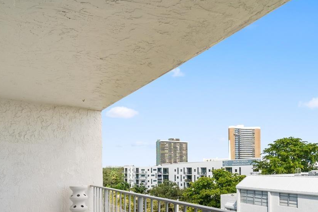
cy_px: 182
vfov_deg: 44.5
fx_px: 238
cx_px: 173
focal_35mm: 27
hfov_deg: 67.3
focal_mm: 14
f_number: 11
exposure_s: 1/80
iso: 320
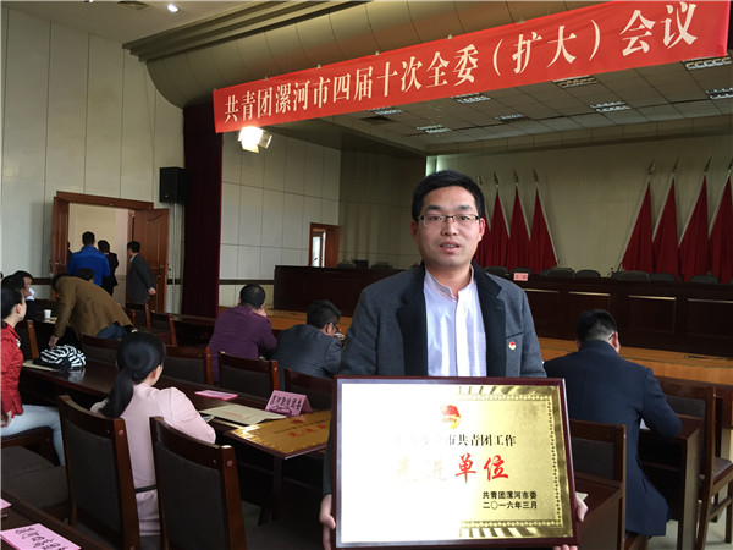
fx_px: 614
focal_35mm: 29
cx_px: 366
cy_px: 275
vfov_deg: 48.2
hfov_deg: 61.7
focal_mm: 4.15
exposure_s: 1/33
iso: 40
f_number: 2.2
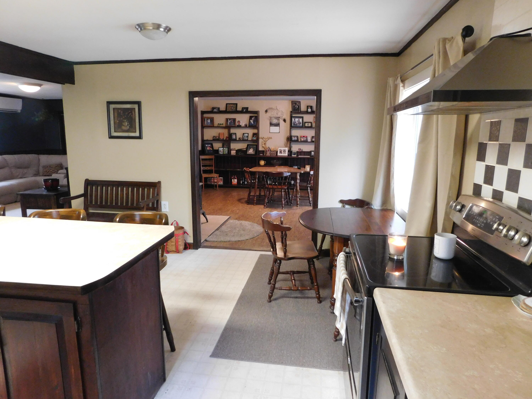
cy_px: 200
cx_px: 266
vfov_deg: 58.9
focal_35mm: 23
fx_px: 353
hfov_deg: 73.9
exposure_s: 1/13
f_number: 3
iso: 400
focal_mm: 4
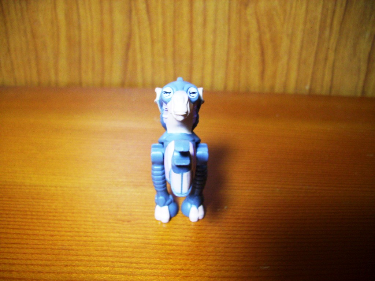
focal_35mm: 32
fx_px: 347
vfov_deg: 44.2
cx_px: 188
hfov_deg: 56.8
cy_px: 140
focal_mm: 5.7
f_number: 2.9
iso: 160
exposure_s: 1/20
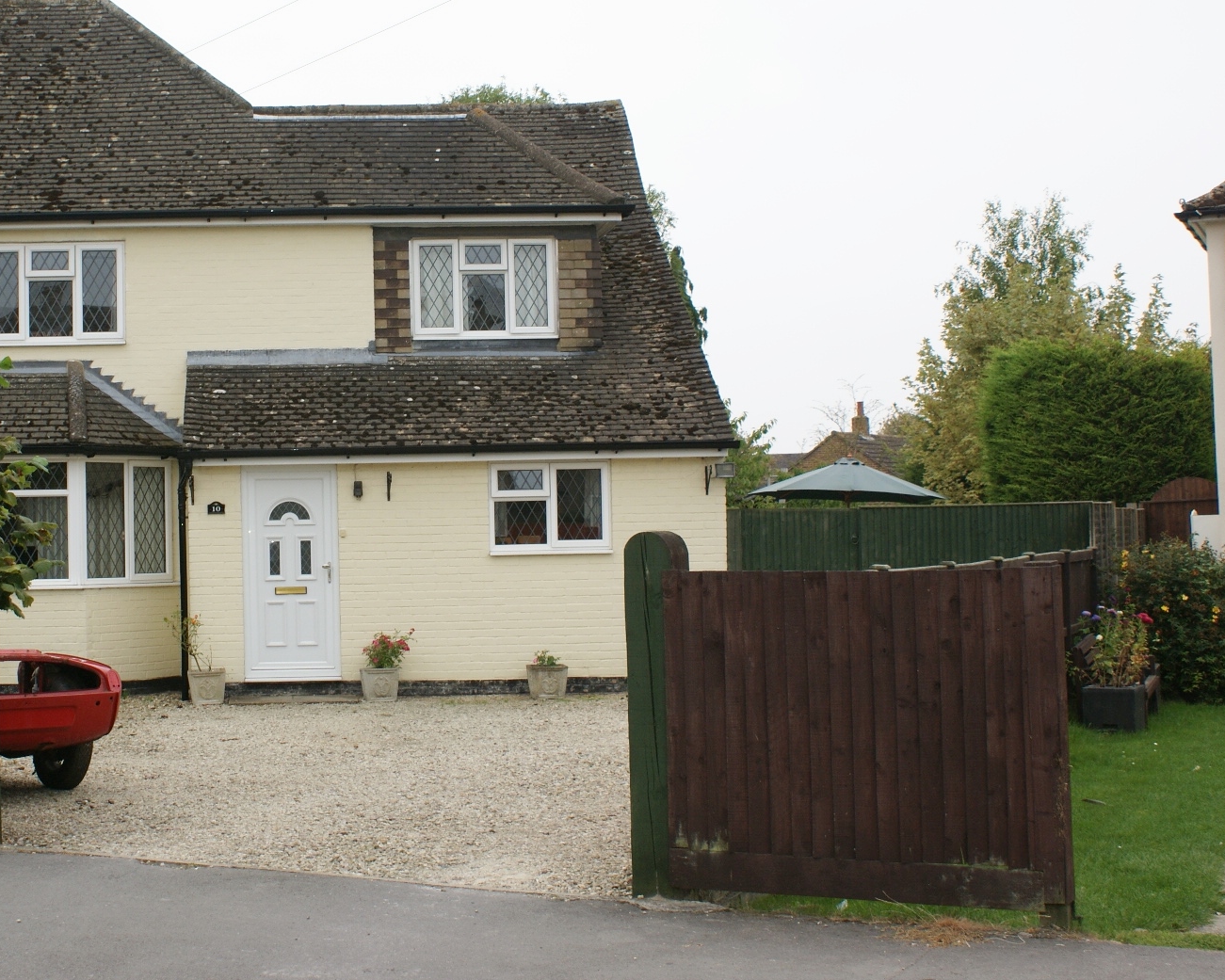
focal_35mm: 54
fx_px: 1958
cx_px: 343
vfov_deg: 28.0
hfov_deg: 34.2
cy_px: 391
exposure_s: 1/160
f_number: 8
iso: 100
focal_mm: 26
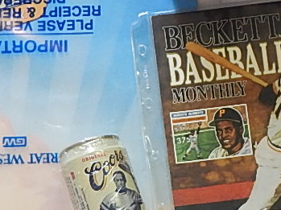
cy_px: 206
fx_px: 819
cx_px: 289
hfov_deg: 18.9
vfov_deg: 14.4
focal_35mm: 101
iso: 160
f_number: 3
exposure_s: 1/30
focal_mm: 4
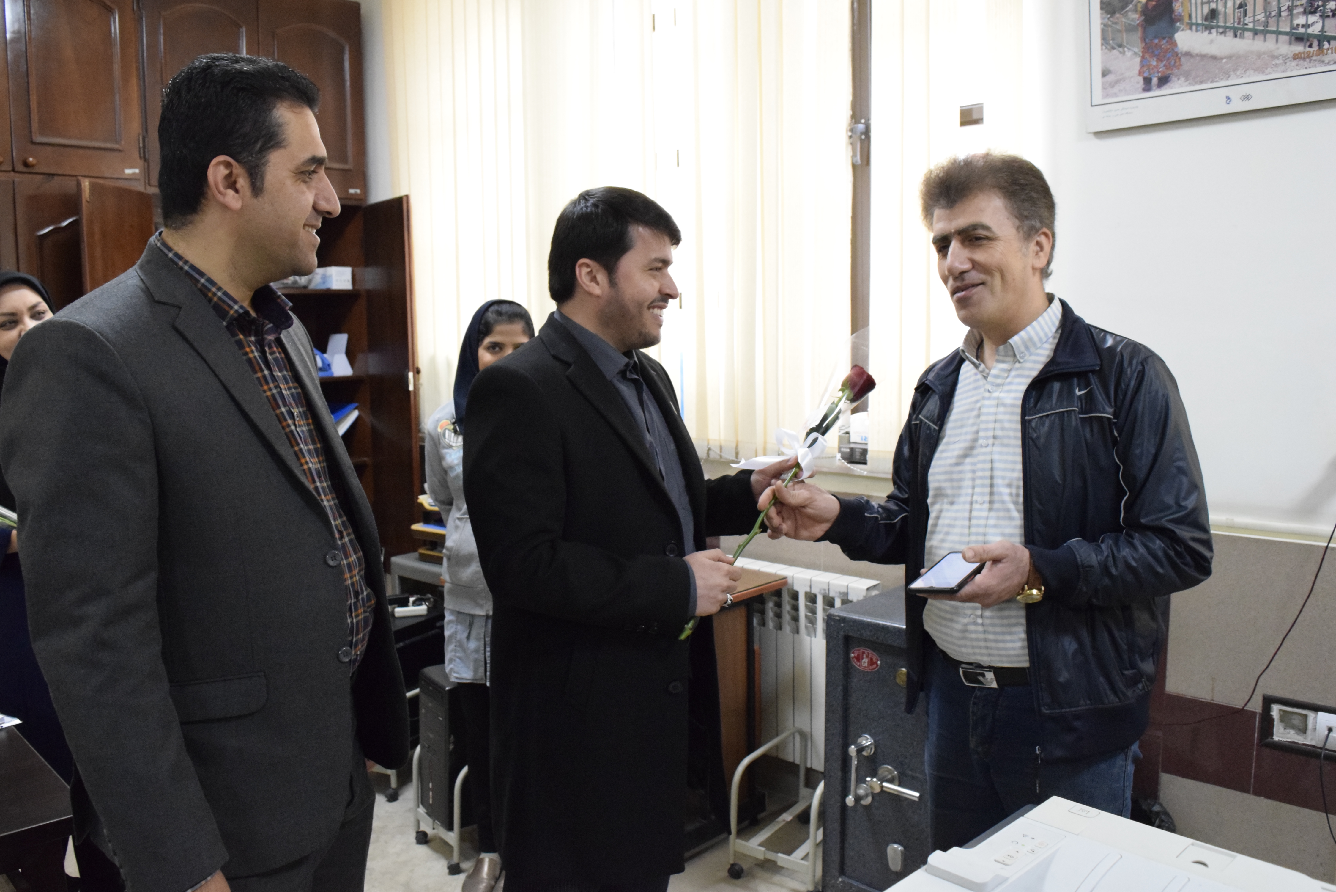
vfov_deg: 43.6
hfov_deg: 61.9
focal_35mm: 30
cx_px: 668
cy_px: 446
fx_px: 1114
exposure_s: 1/160
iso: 5000
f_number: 6.3
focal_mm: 20
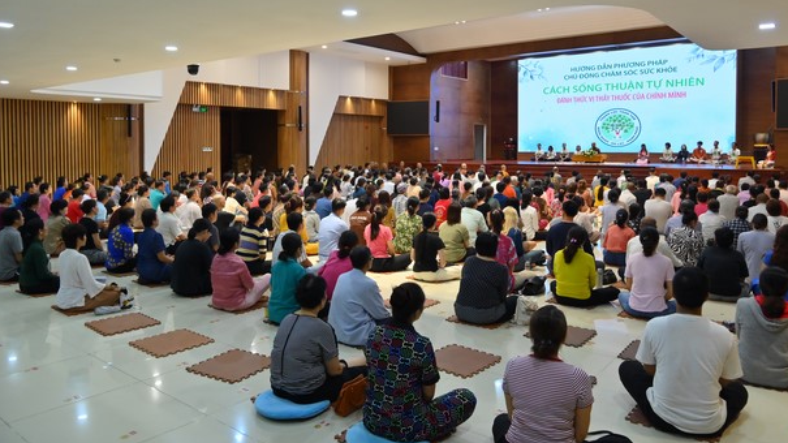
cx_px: 412
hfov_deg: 69.8
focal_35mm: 27
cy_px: 165
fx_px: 564
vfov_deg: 42.5
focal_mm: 24
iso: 1250
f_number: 5.6
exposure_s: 1/80
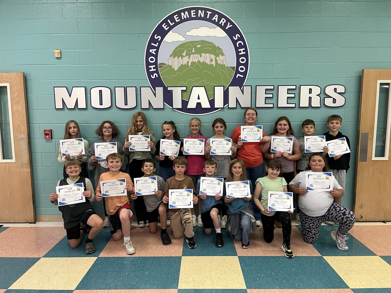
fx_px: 294
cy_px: 146
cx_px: 196
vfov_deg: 53.1
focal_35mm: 26
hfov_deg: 67.3
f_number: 1.6
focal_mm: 5.1
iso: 125
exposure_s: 1/60
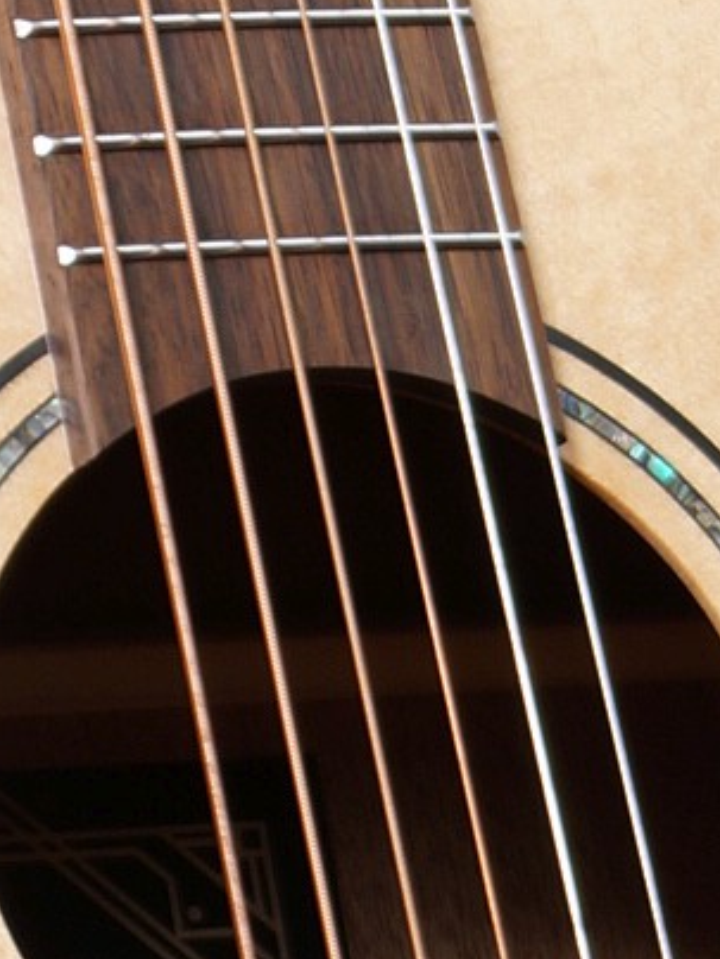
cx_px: 359
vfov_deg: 3.4
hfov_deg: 2.5
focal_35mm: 586
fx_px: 16251
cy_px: 1253
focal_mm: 60
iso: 100
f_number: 5
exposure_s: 1/25
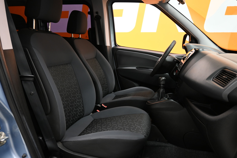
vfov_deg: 44.6
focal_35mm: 29
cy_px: 79
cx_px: 118
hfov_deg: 63.2
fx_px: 193
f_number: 3.8
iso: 640
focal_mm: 19.5
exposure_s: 1/30
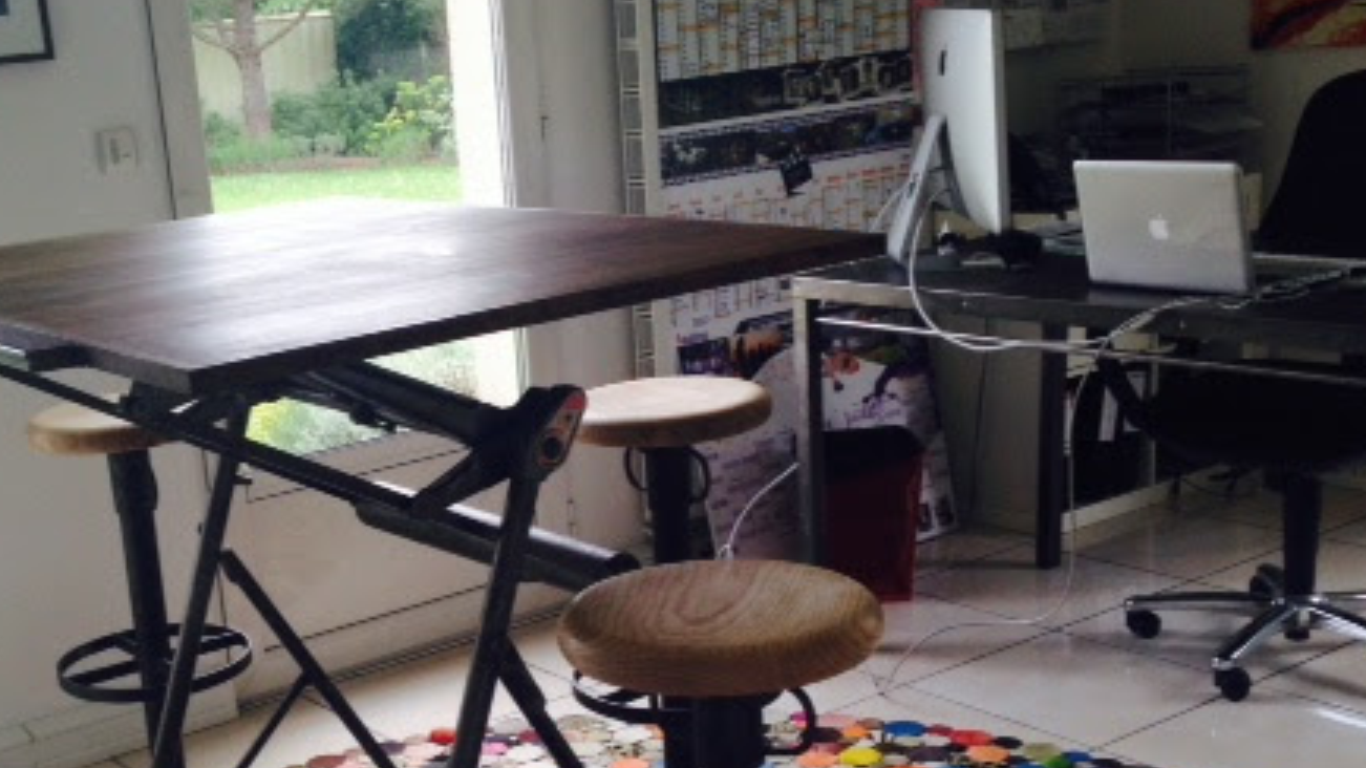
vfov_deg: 22.5
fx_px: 1919
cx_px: 431
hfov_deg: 38.6
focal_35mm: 53
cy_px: 510
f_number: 2.4
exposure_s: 1/169
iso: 50
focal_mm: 4.12
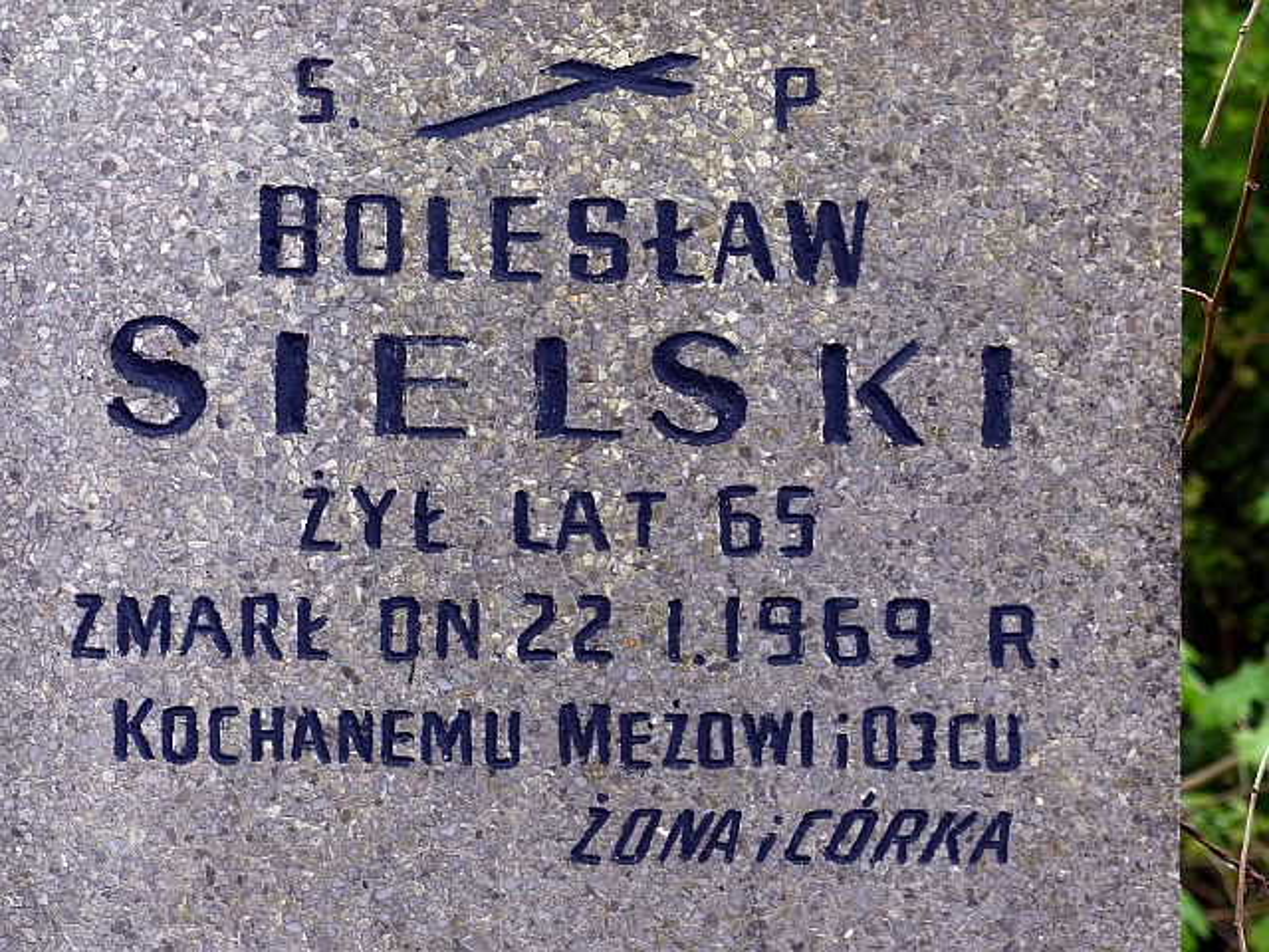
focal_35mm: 228
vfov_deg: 6.5
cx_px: 634
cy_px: 476
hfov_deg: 8.7
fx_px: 8358
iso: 100
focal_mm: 41.1
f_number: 4
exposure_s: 1/125
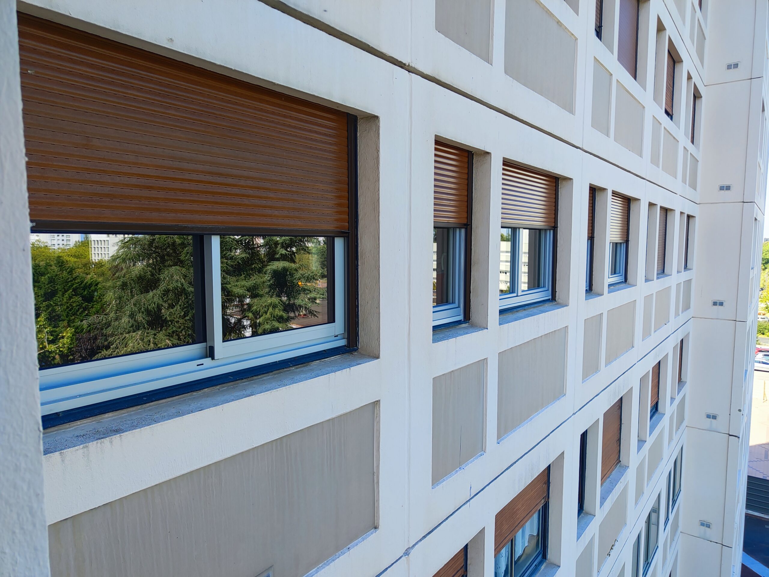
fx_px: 511
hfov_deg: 73.9
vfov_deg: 58.9
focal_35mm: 23
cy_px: 288
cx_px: 384
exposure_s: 1/155
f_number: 1.88
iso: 50
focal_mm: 5.59
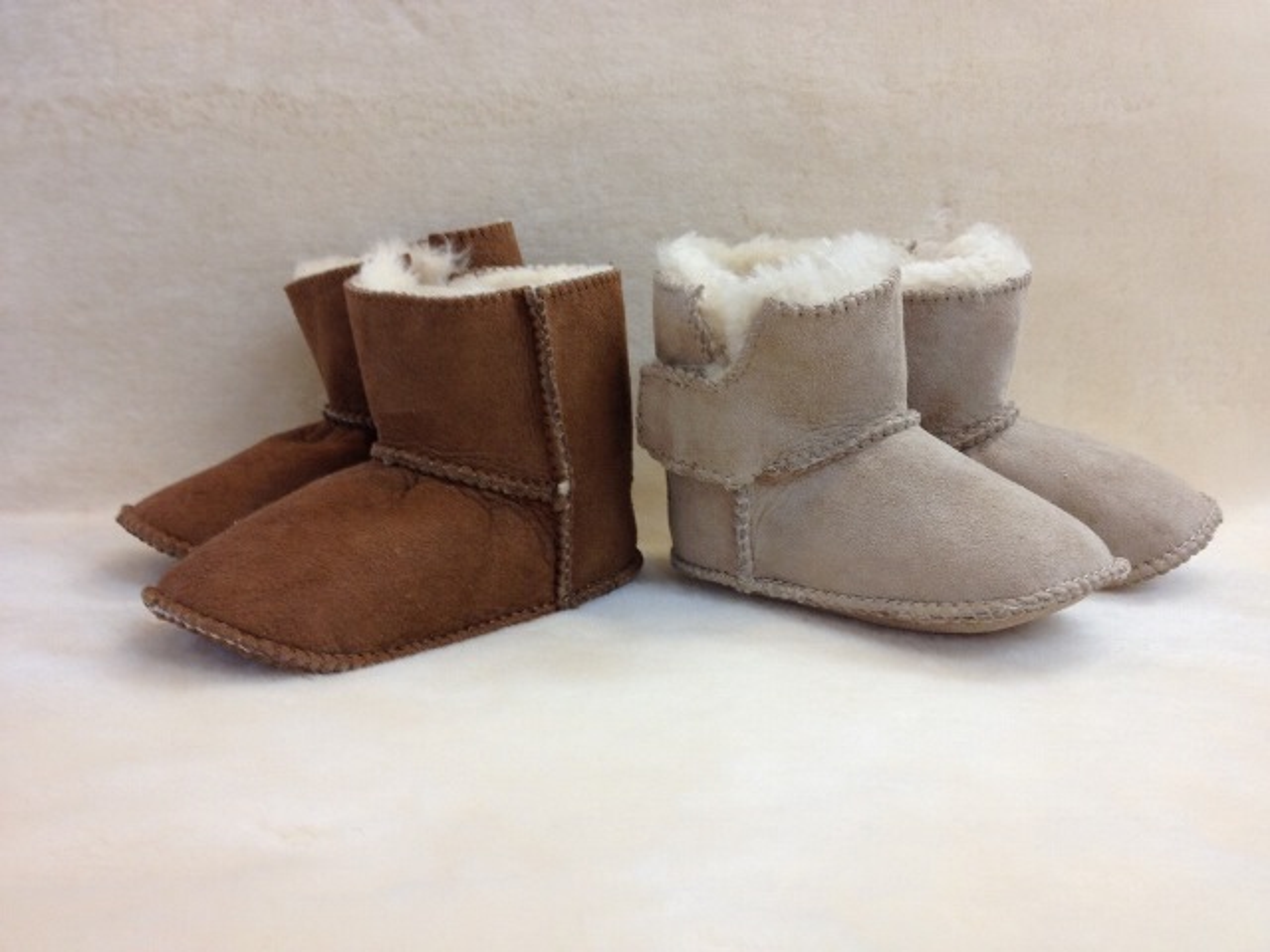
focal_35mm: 35
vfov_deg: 40.7
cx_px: 635
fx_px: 1284
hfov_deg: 52.6
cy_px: 476
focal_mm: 4.28
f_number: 2.4
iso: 80
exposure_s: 1/20
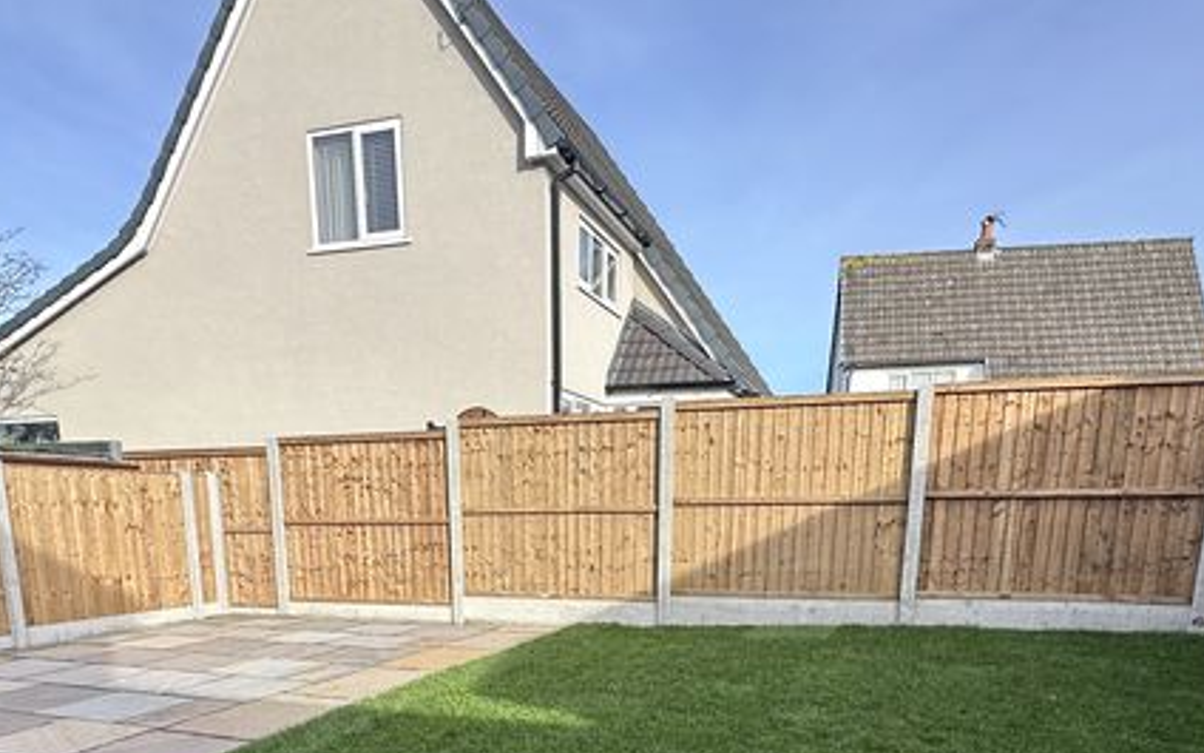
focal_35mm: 28
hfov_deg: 66.4
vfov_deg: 39.7
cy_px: 739
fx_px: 919
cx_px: 557
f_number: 2.2
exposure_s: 1/640
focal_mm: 2.22
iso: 40
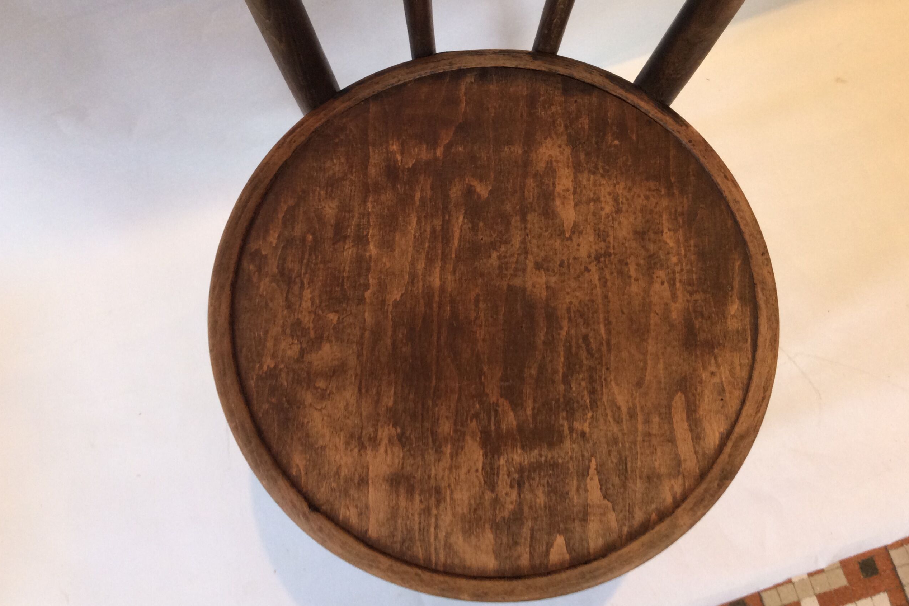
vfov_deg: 38.9
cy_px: 301
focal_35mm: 34
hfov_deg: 55.8
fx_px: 858
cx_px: 458
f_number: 2.4
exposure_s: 1/25
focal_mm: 3.3
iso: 64
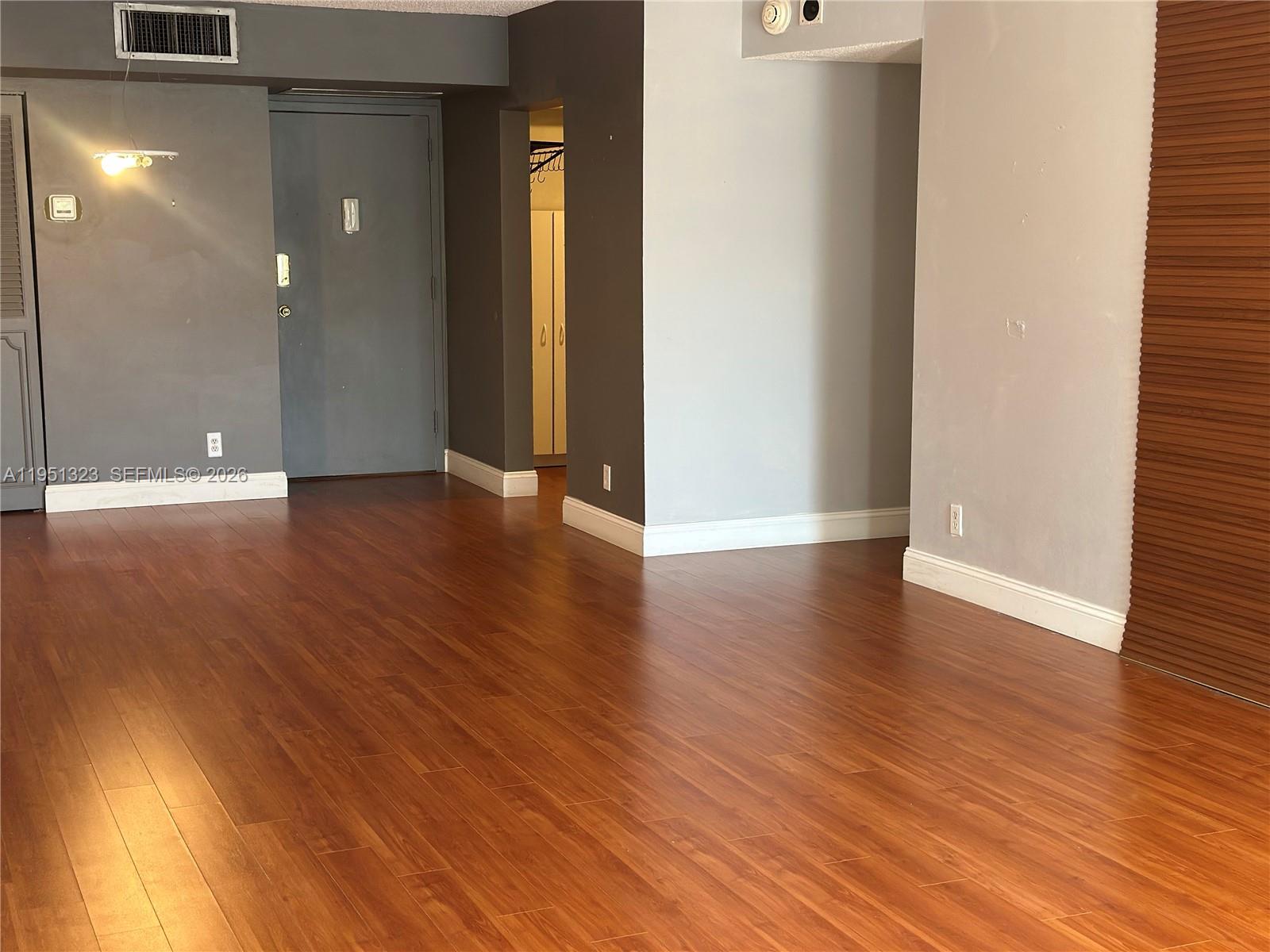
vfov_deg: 30.3
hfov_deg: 39.7
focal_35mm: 48
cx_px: 635
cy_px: 476
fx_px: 1761
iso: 160
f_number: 1.78
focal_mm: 6.86
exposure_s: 1/60
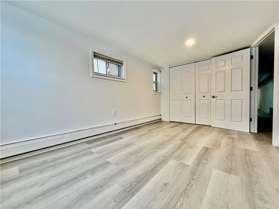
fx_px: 113
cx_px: 140
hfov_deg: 102.1
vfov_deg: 85.7
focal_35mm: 14
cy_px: 104
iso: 125
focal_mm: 2.22
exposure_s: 1/99
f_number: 2.2
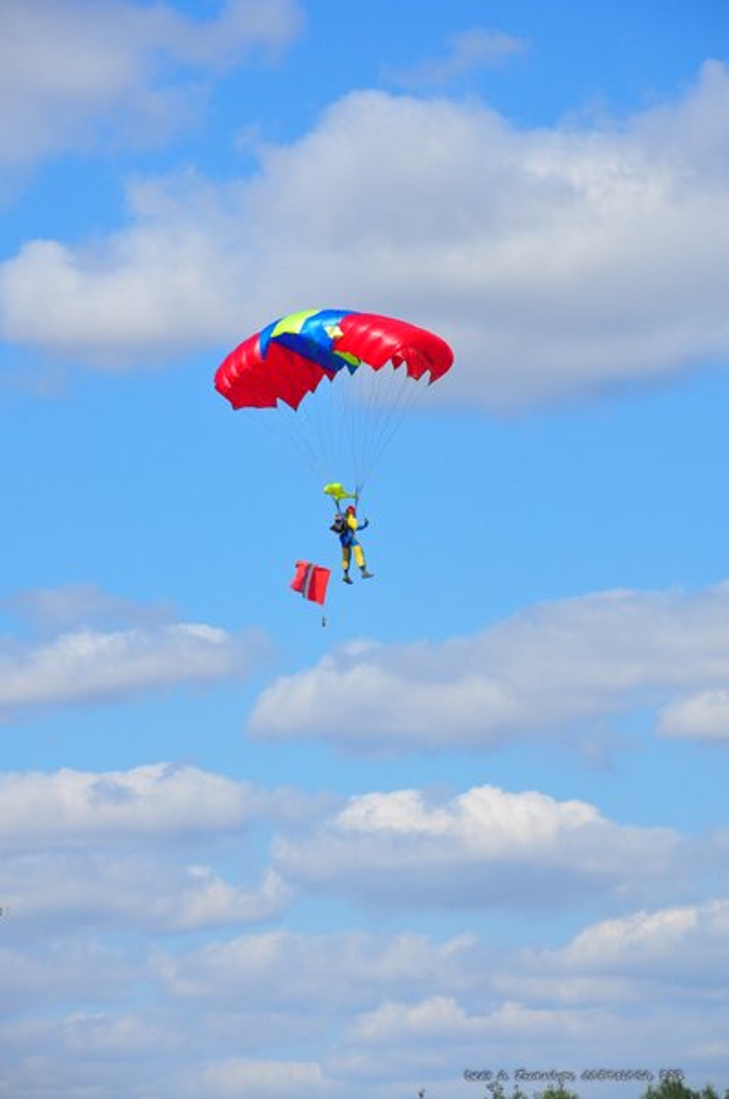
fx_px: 5715
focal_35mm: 188
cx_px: 364
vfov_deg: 11.0
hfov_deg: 7.3
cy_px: 550
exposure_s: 1/250
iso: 200
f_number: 8
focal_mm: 125
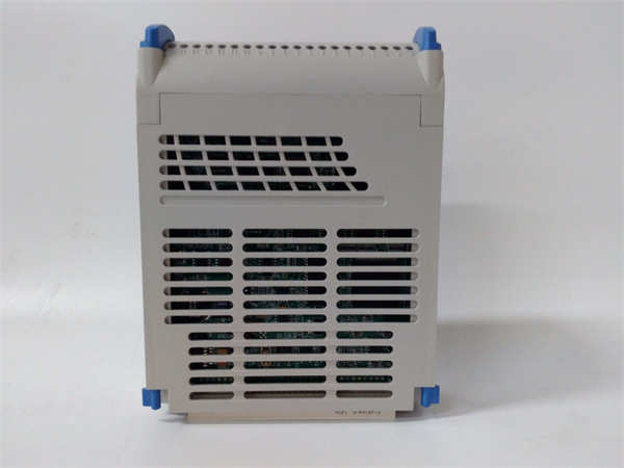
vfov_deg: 51.4
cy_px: 234
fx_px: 487
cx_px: 312
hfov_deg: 65.3
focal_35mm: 27
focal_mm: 3.79
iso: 432
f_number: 2
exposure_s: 1/33
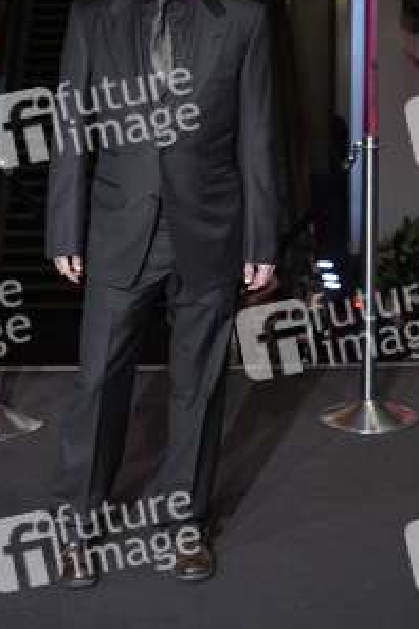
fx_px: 1763
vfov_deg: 20.2
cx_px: 152
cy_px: 224
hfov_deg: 13.5
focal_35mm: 101
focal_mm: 75
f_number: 7.1
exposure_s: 1/80
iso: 1000
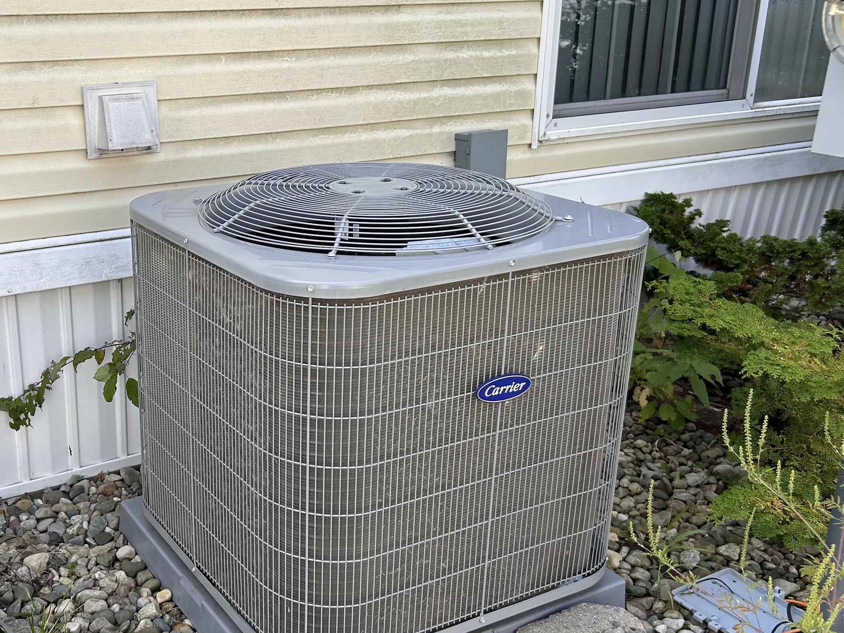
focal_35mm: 41
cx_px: 243
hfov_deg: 44.7
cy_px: 319
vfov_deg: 35.1
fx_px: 1000
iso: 50
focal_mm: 5.7
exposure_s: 1/1029
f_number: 1.5
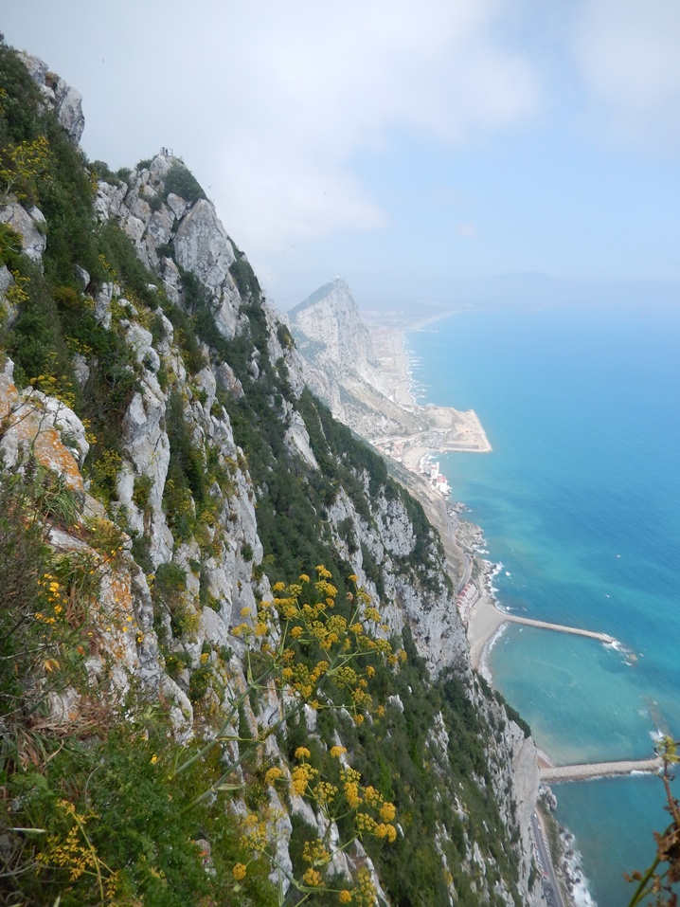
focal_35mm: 25
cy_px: 454
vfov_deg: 69.4
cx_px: 340
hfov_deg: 54.9
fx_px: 655
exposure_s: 1/1000
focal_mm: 4.5
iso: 125
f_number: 3.4
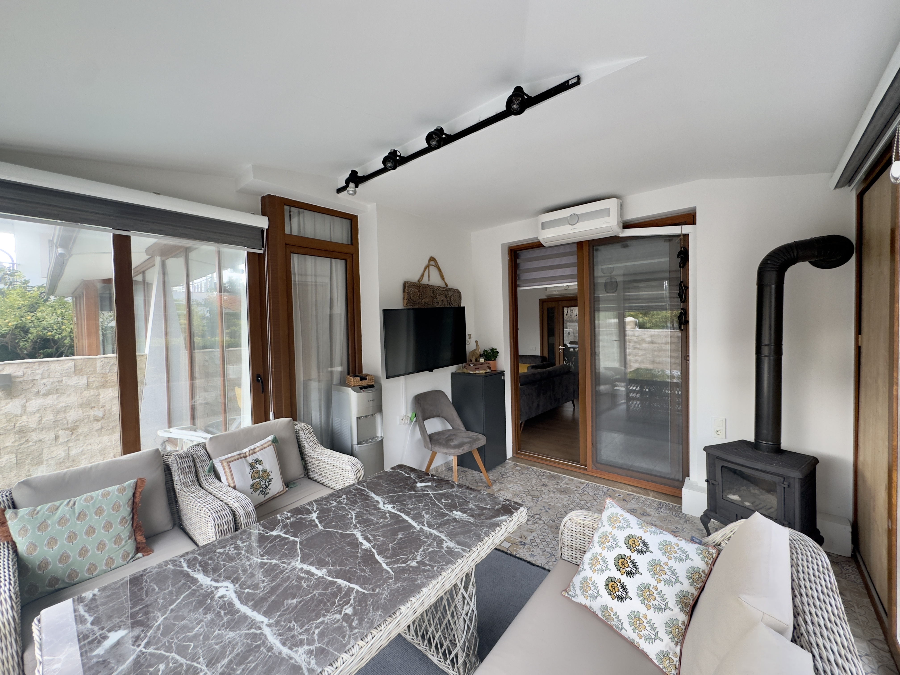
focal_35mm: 14
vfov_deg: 85.7
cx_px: 450
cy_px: 338
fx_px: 364
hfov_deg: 102.1
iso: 100
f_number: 2.2
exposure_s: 1/99
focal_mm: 2.22
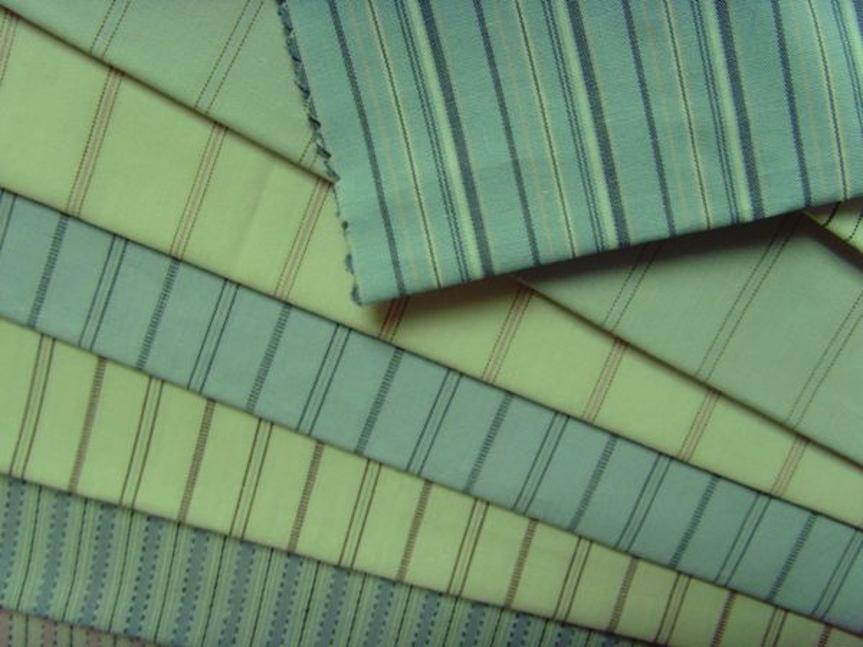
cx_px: 432
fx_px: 972
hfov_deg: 47.9
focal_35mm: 39
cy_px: 324
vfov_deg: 36.8
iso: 200
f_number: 3.5
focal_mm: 6.6
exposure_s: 1/30
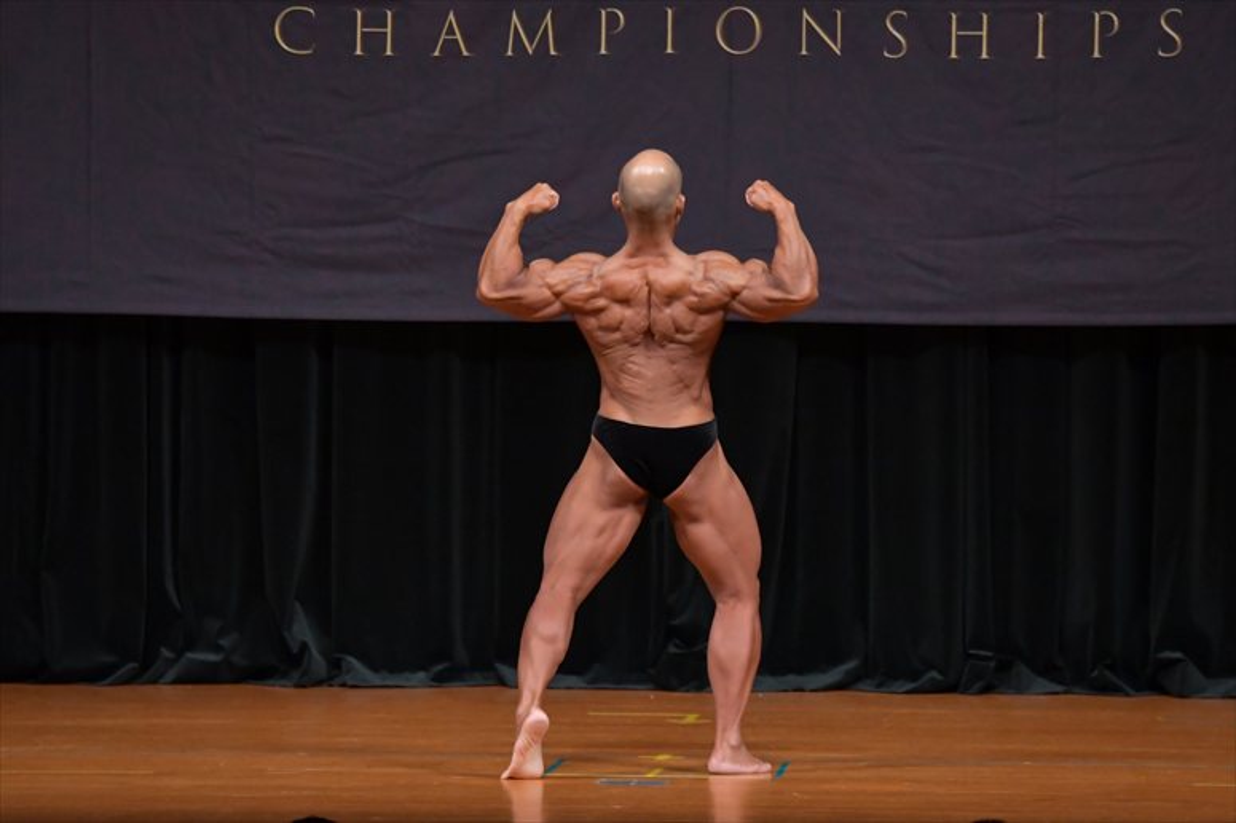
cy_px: 412
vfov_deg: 5.4
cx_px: 618
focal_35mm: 255
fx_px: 8751
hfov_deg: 8.1
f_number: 5.6
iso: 4000
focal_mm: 170
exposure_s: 1/400
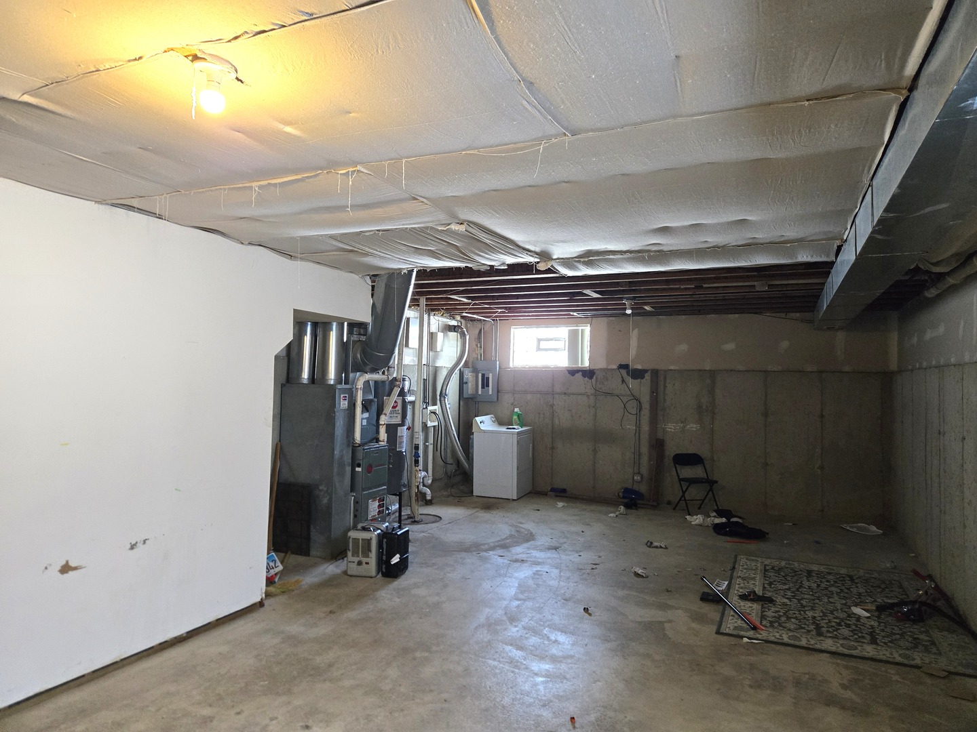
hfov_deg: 73.9
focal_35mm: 23
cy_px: 366
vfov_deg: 58.9
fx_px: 649
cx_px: 488
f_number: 1.8
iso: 800
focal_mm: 5.4
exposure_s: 1/120
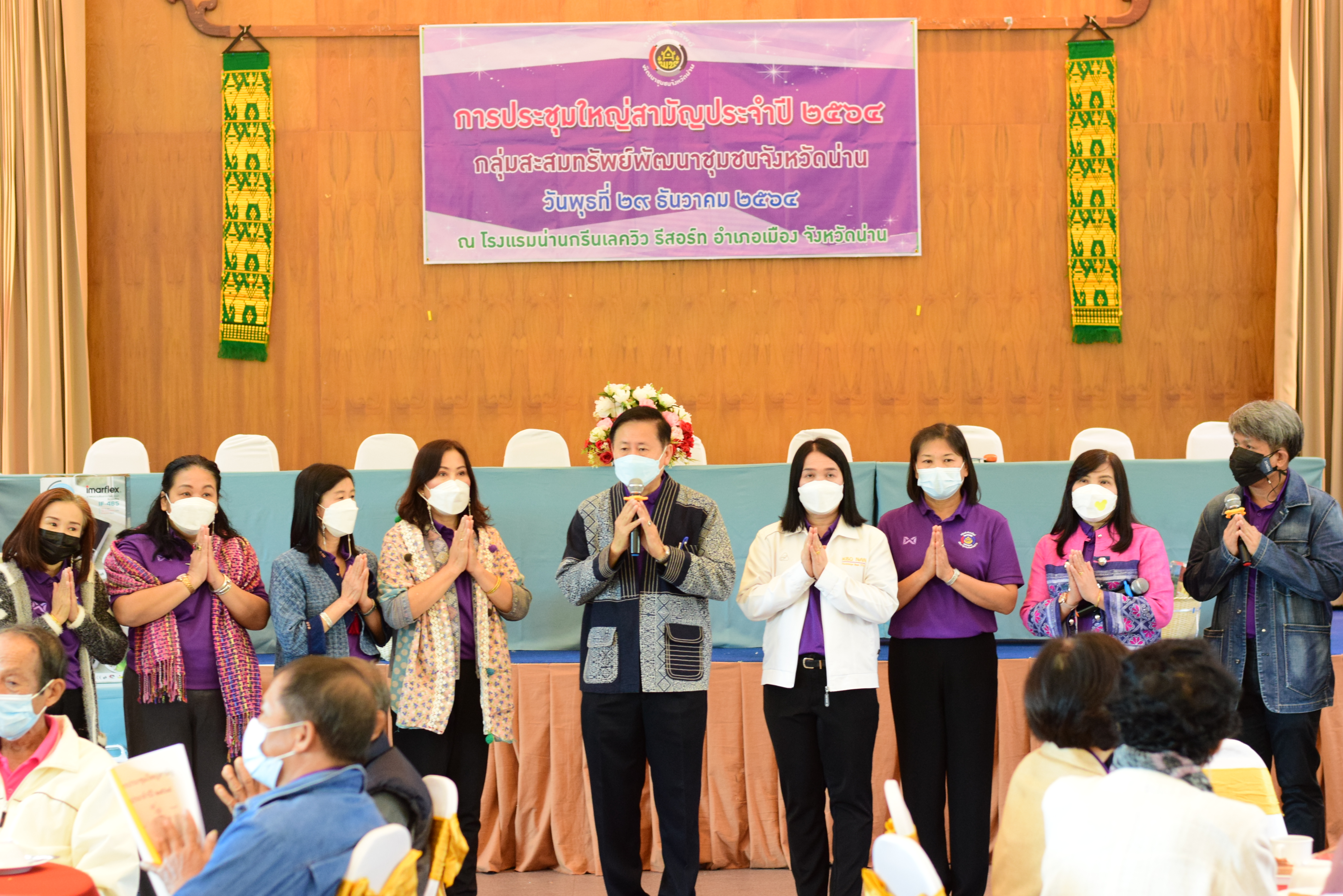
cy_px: 448
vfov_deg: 18.2
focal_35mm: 75
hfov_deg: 27.0
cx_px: 672
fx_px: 2798
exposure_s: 1/100
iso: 1600
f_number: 3.5
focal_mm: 50
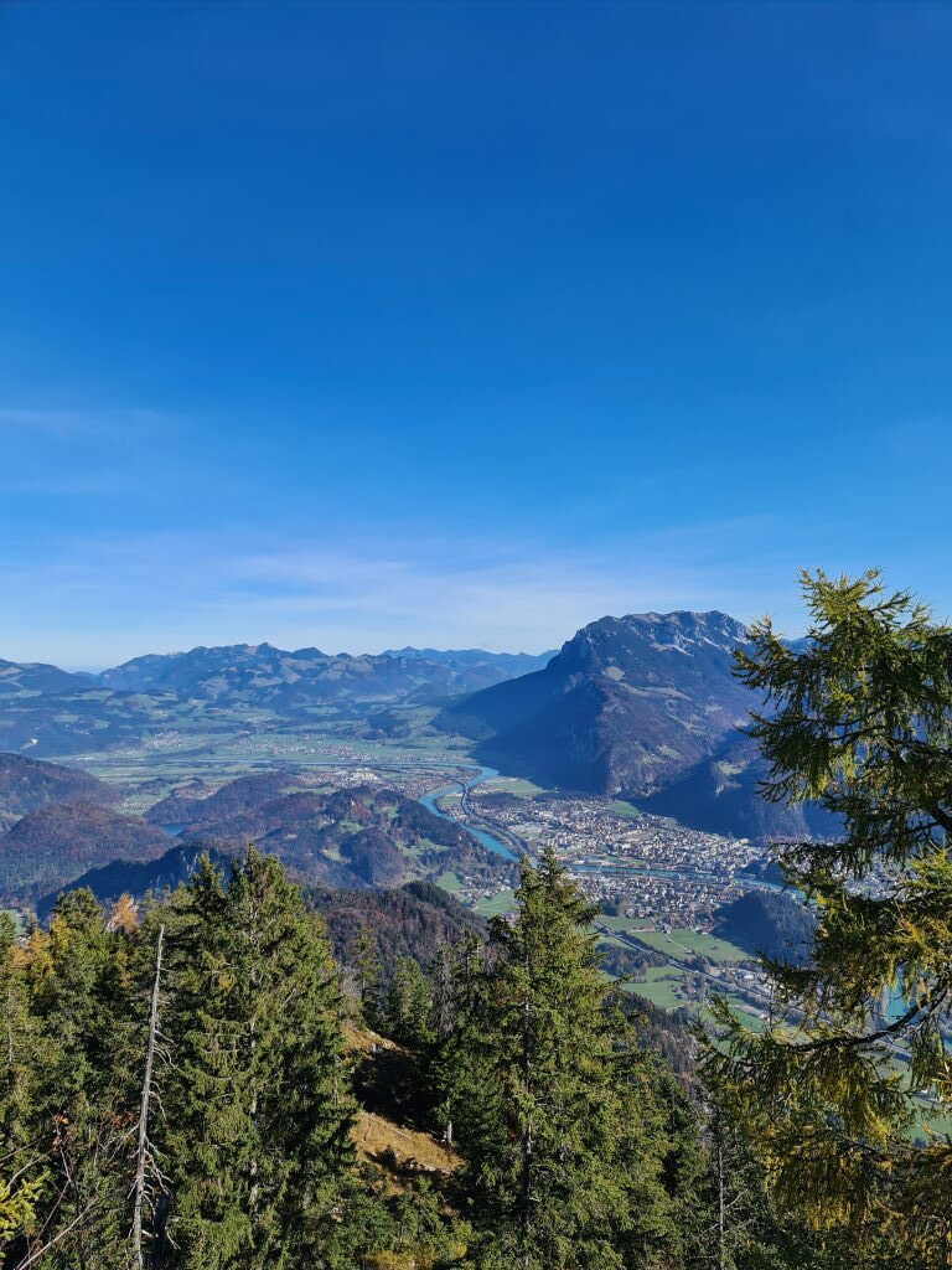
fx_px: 917
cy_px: 635
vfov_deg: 69.4
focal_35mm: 25
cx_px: 476
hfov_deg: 54.9
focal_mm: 7
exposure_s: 1/1080
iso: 50
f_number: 1.8
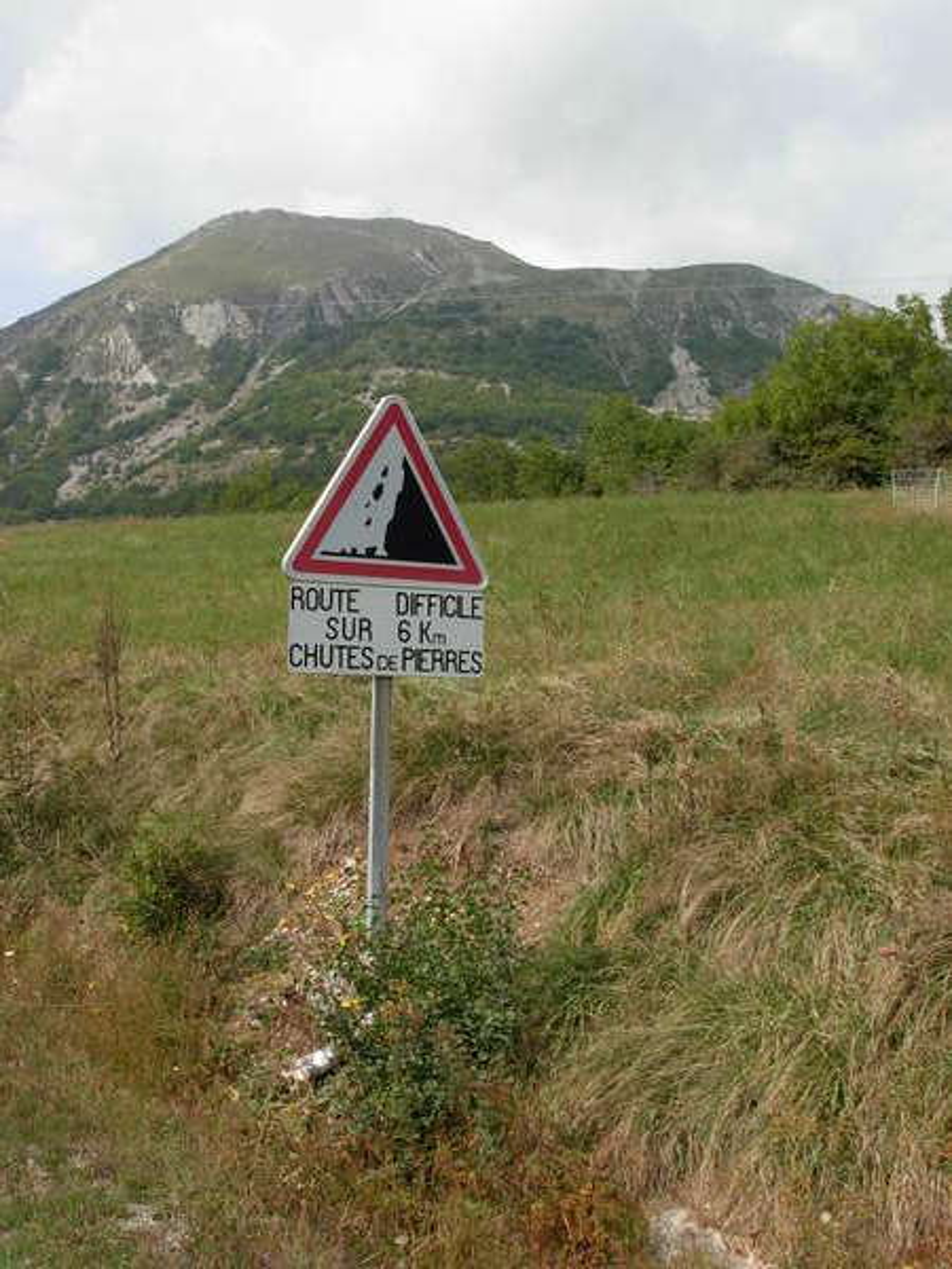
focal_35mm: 38
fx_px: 1393
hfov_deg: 37.7
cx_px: 476
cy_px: 634
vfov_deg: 49.0
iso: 79
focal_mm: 6.3
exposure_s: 1/406
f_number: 4.9
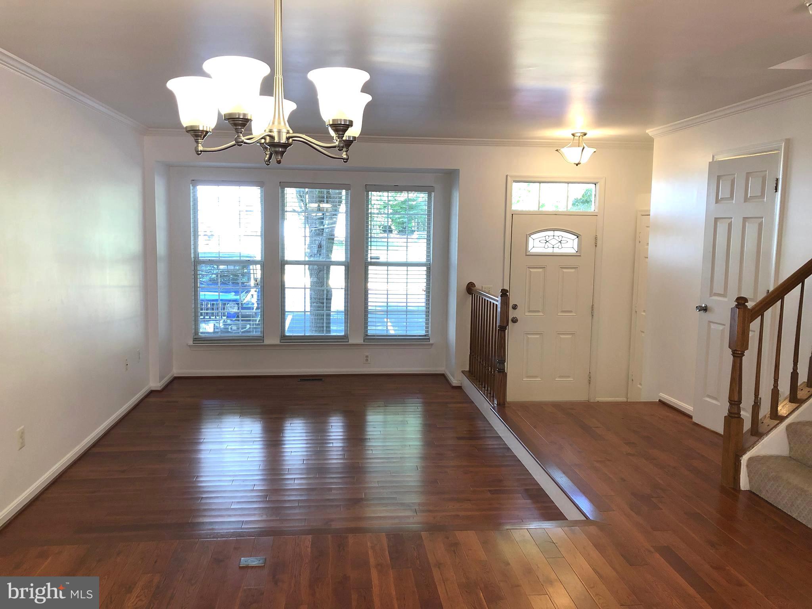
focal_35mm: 28
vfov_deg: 49.7
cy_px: 304
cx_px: 406
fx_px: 657
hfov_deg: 63.4
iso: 25
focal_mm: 3.99
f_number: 1.8
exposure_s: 1/30
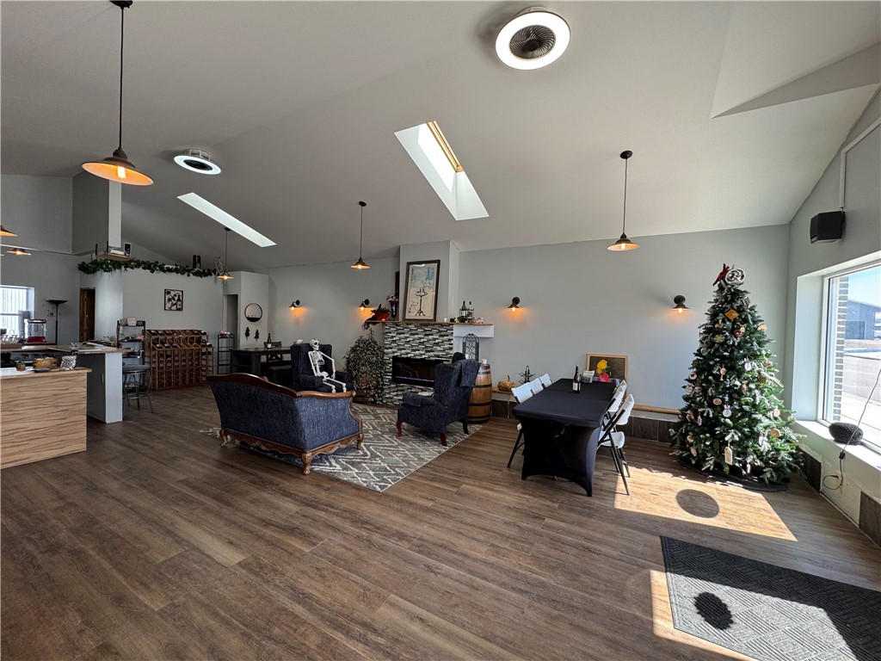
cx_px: 440
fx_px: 356
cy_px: 330
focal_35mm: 14
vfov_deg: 85.7
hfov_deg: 102.1
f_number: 2.2
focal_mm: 2.22
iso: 80
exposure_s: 1/120
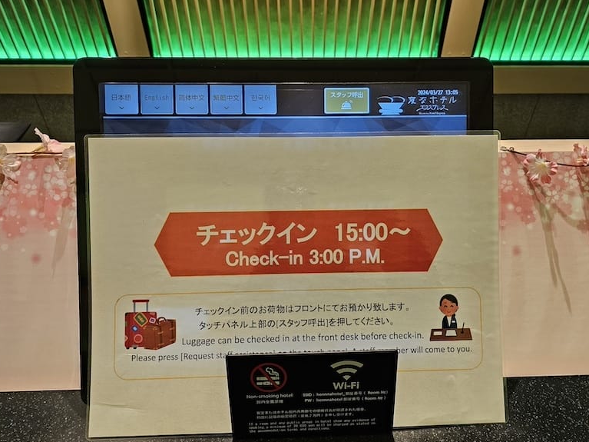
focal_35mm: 24
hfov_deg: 71.6
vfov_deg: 56.8
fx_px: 408
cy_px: 229
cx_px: 296
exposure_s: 1/50
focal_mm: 6.3
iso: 160
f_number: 1.7
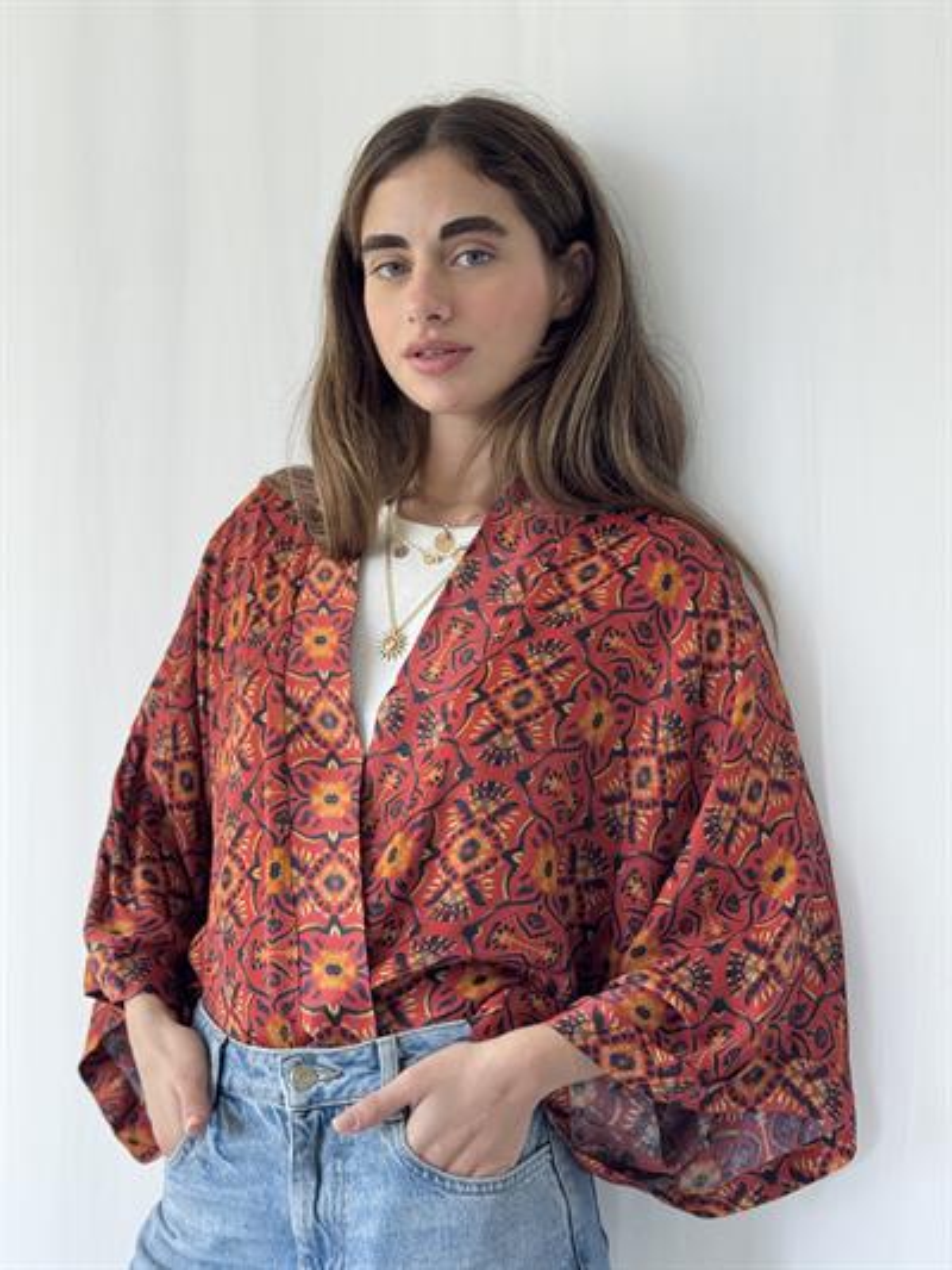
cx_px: 476
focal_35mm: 48
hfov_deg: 30.3
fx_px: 1759
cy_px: 635
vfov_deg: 39.6
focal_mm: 6.76
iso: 80
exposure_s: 1/139
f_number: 1.78
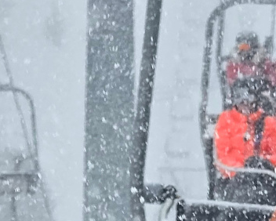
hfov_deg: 4.2
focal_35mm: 459
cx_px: 300
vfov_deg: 3.4
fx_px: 3751
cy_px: 237
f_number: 3.4
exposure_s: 1/580
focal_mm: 18.6
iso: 64
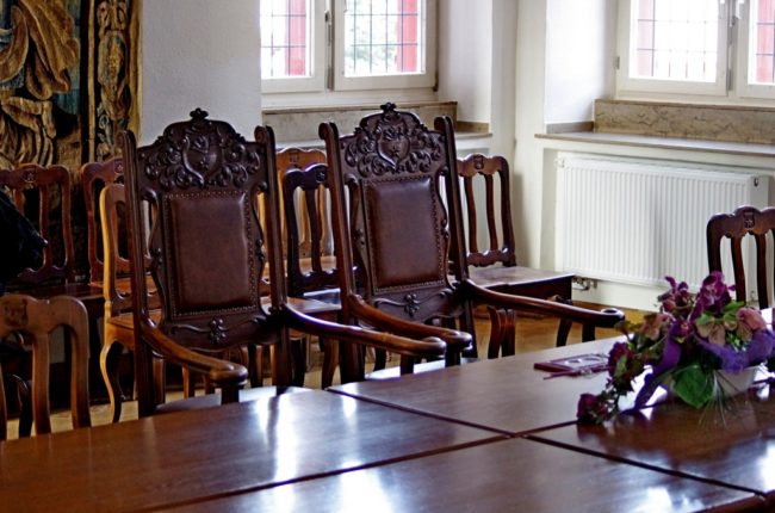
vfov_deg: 16.5
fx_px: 1772
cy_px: 256
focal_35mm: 82
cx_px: 388
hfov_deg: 24.7
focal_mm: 55
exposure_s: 1/100
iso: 1600
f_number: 4
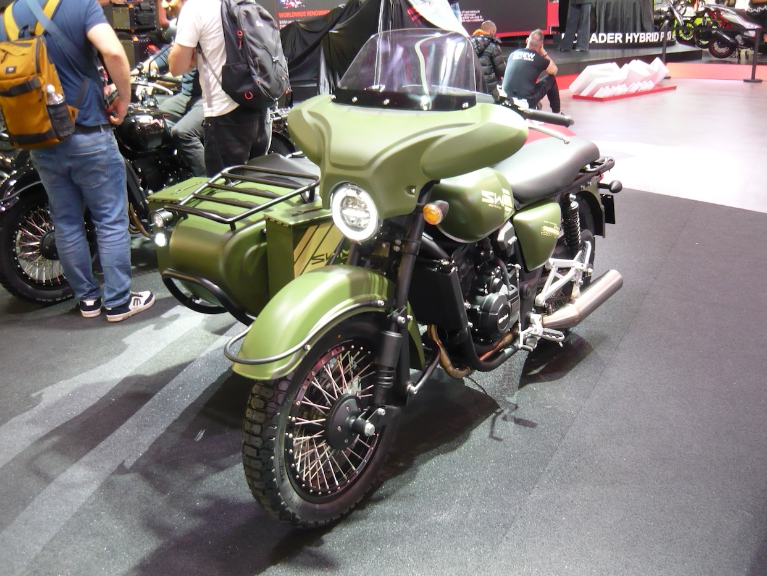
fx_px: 753
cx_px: 385
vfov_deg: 41.8
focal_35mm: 34
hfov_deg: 53.9
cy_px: 290
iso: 250
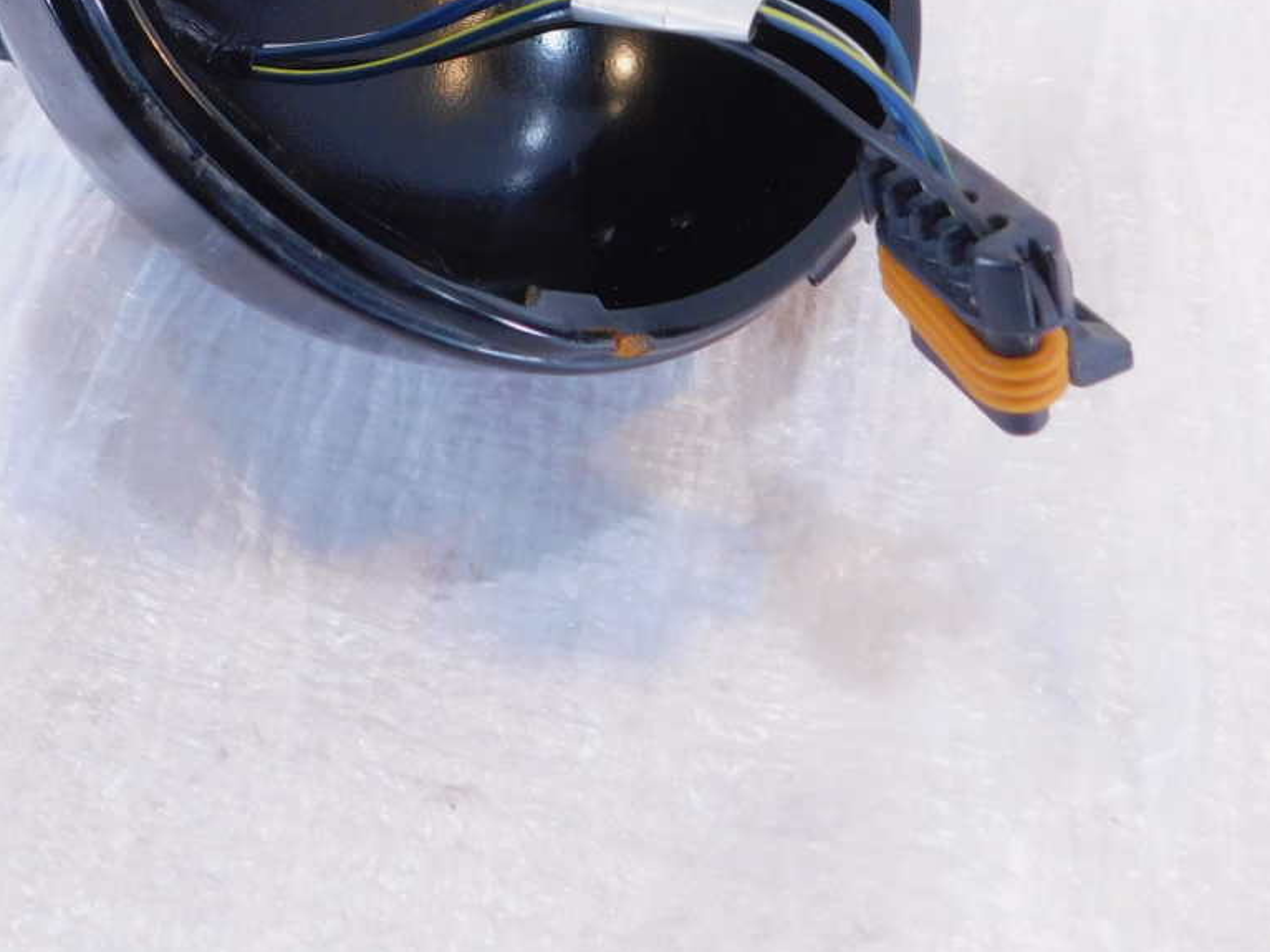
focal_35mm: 48
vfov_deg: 28.3
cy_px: -20
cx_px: 313
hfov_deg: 38.6
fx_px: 1761
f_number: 3
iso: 250
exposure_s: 1/30
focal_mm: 4
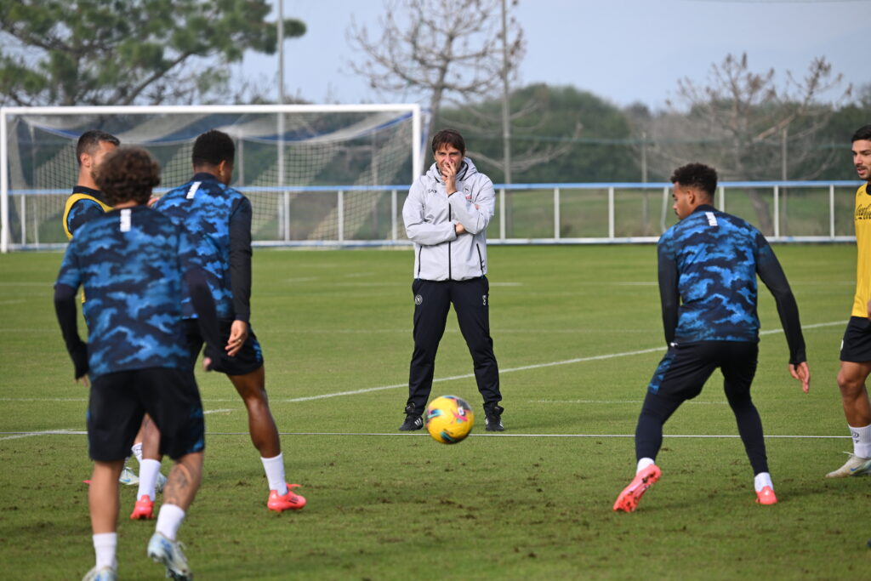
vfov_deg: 5.1
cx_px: 436
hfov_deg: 7.6
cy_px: 290
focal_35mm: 270
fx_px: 6533
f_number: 6.3
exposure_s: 1/1600
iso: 500
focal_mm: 270
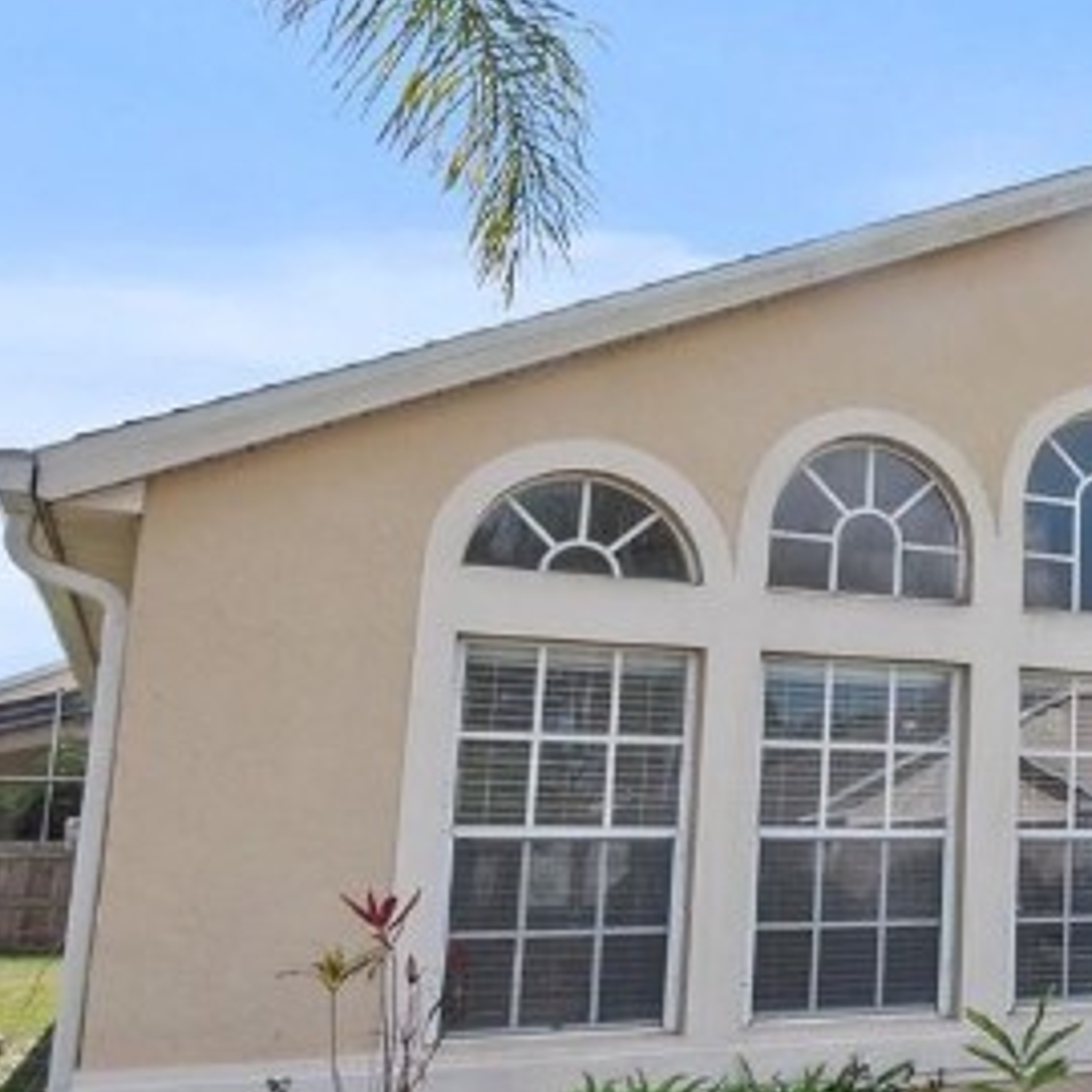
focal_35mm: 47
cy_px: 582
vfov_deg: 36.0
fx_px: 1677
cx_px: 1472
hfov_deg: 28.5
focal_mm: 7
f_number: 8
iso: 200
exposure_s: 1/400
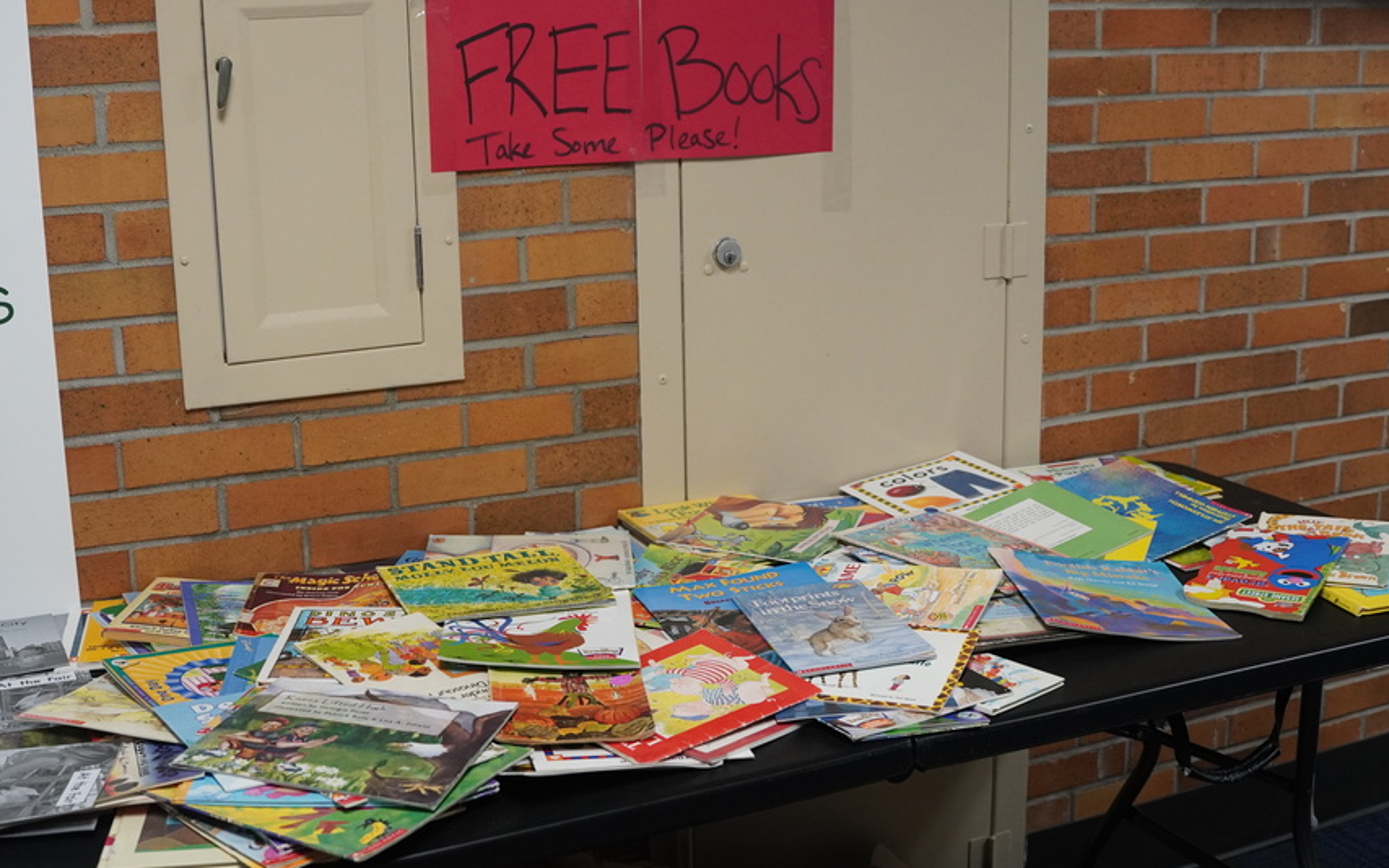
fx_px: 1666
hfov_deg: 45.2
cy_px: 394
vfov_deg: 29.2
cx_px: 654
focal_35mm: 44
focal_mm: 24
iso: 1600
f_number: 2.8
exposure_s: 1/160
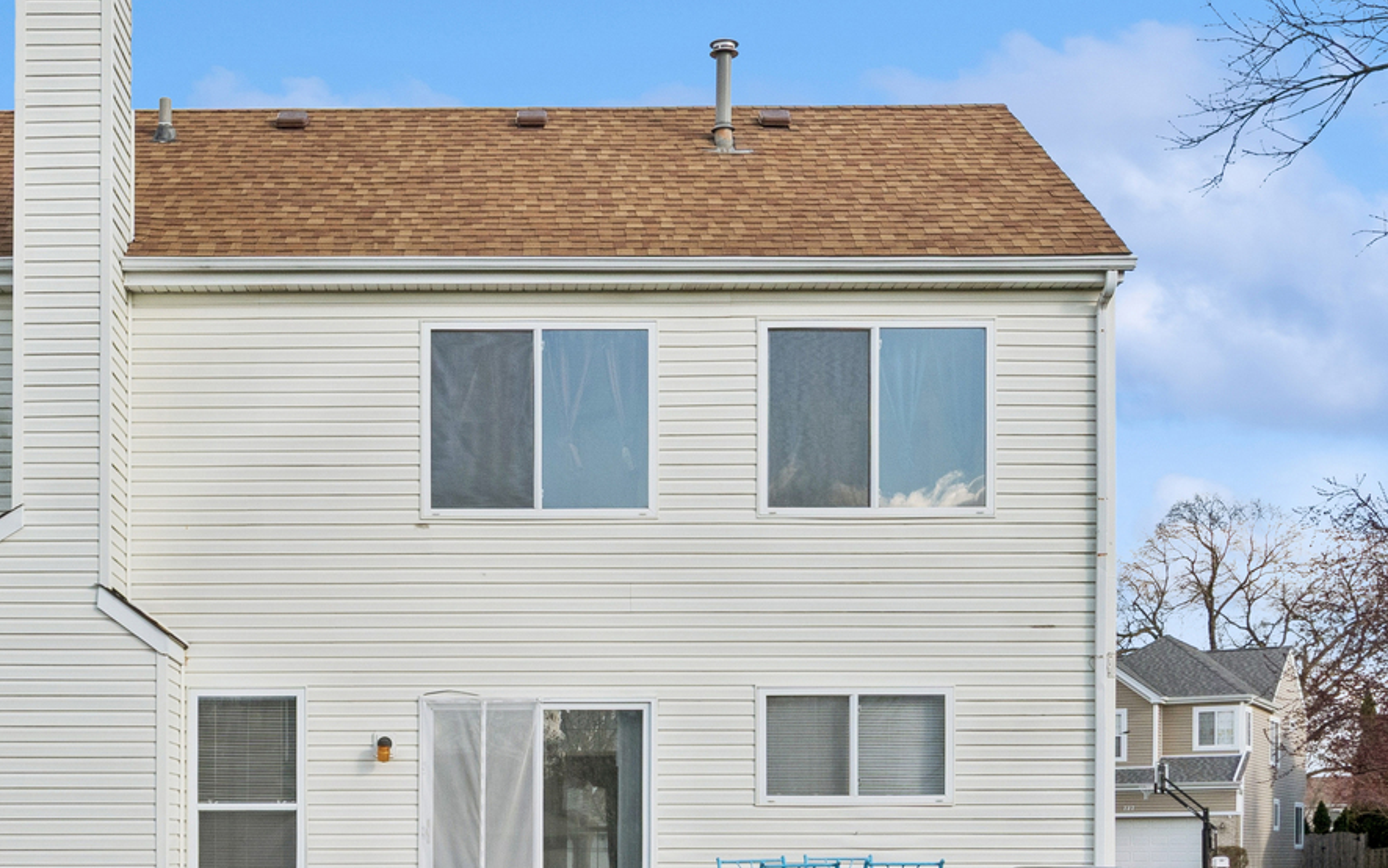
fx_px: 1586
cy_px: 562
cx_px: 382
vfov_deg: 30.4
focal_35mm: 42
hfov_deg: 45.9
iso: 320
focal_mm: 15
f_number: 8
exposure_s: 1/800
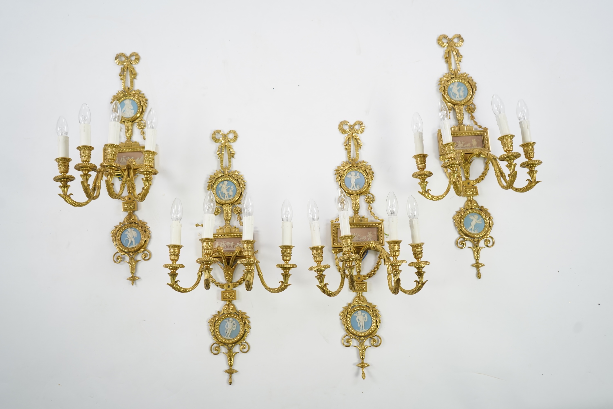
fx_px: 528
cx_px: 306
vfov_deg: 42.3
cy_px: 204
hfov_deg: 60.3
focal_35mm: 31
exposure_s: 1/60
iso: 400
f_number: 4.5
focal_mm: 31
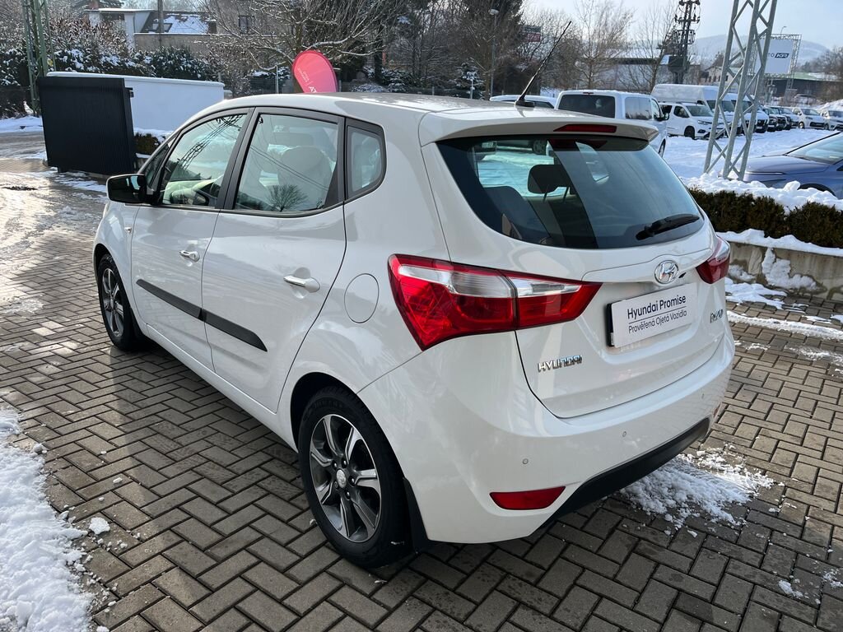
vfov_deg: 53.1
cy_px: 316
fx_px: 633
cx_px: 422
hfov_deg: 67.3
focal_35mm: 26
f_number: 1.6
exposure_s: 1/1536
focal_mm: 5.1
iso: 50
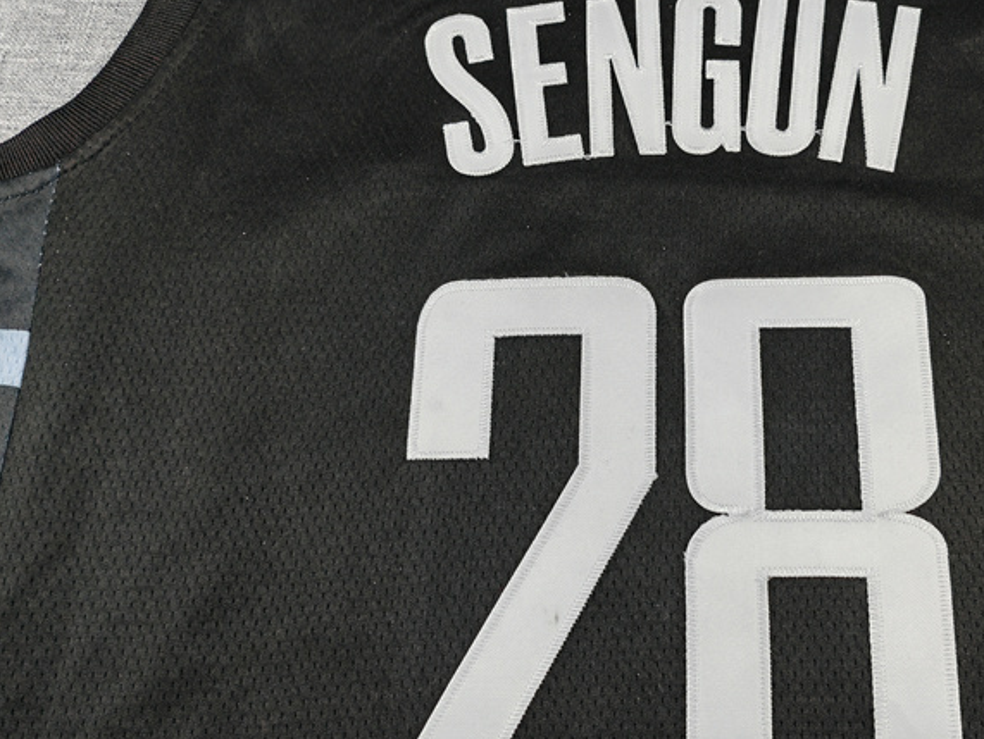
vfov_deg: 40.5
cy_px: 446
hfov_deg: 51.7
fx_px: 996
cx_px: 645
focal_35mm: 35
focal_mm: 5.3
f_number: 1.9
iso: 80
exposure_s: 1/100
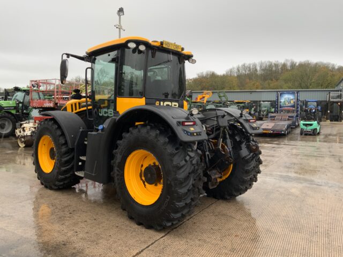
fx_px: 287
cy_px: 128
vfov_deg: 48.2
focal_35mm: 29
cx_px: 172
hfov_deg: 61.7
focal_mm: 3
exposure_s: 1/122
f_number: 1.8
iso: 32
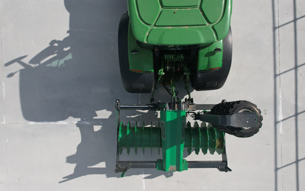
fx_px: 191
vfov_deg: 53.0
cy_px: 96
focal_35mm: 23
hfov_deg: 77.2
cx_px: 154
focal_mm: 8.38
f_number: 2.8
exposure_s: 1/2500
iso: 100
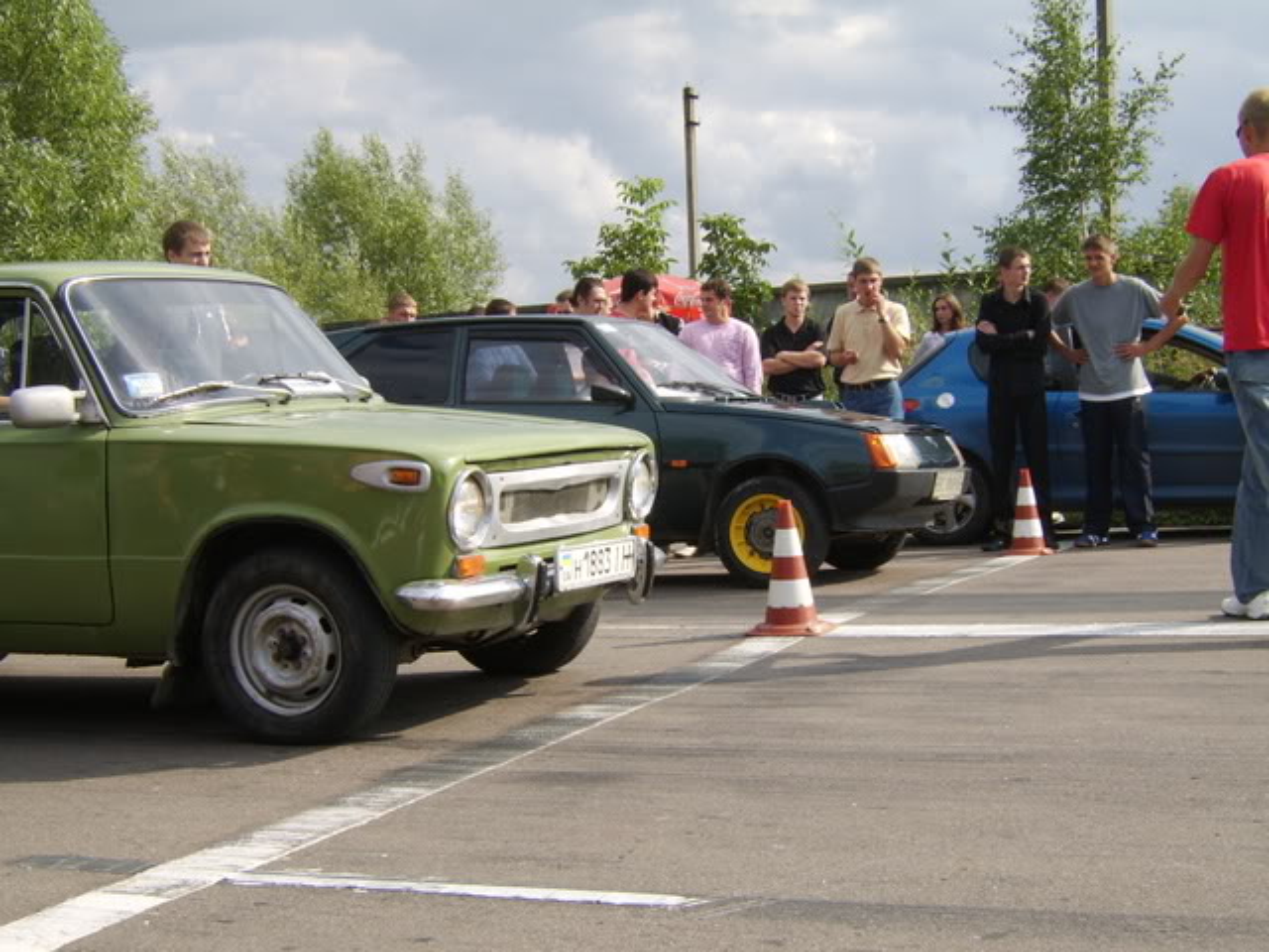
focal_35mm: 46
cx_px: 634
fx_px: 1686
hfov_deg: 41.2
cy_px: 476
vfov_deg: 31.5
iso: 71
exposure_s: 1/162
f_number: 8
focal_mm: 11.93
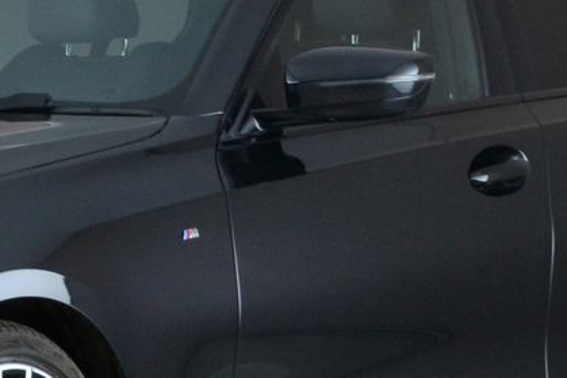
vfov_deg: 5.2
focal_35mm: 264
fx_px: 4156
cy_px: 175
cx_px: 11
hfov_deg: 7.8
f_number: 10
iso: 450
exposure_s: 1/8
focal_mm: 36
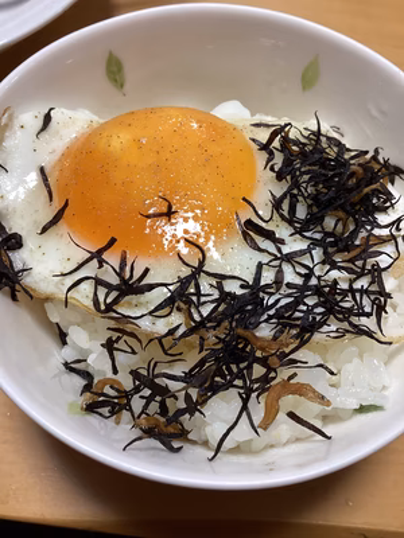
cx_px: 202
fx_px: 482
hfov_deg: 45.4
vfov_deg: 58.4
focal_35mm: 31
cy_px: 269
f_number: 2.4
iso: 125
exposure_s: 1/50
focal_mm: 3.3
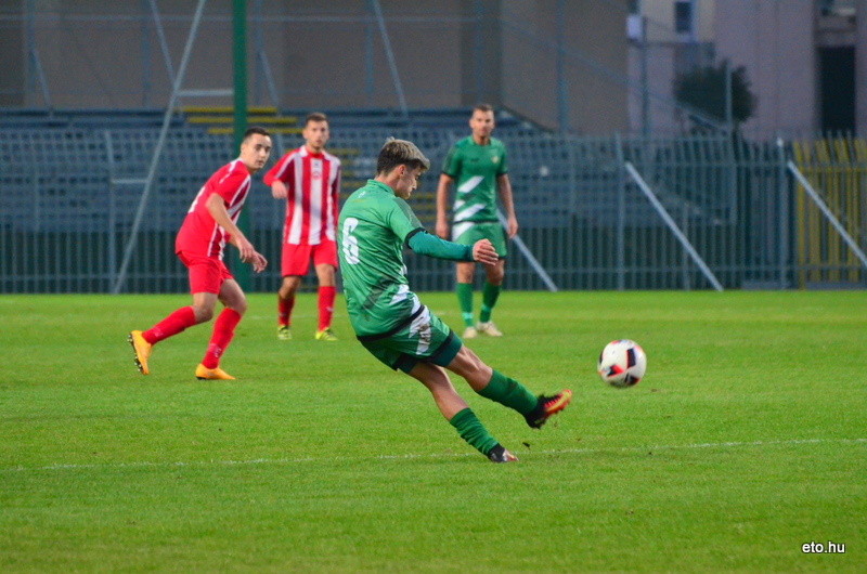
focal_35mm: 375
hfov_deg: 5.5
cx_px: 434
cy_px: 287
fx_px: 9013
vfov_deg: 3.7
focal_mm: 250
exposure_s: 1/640
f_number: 5.6
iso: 4000
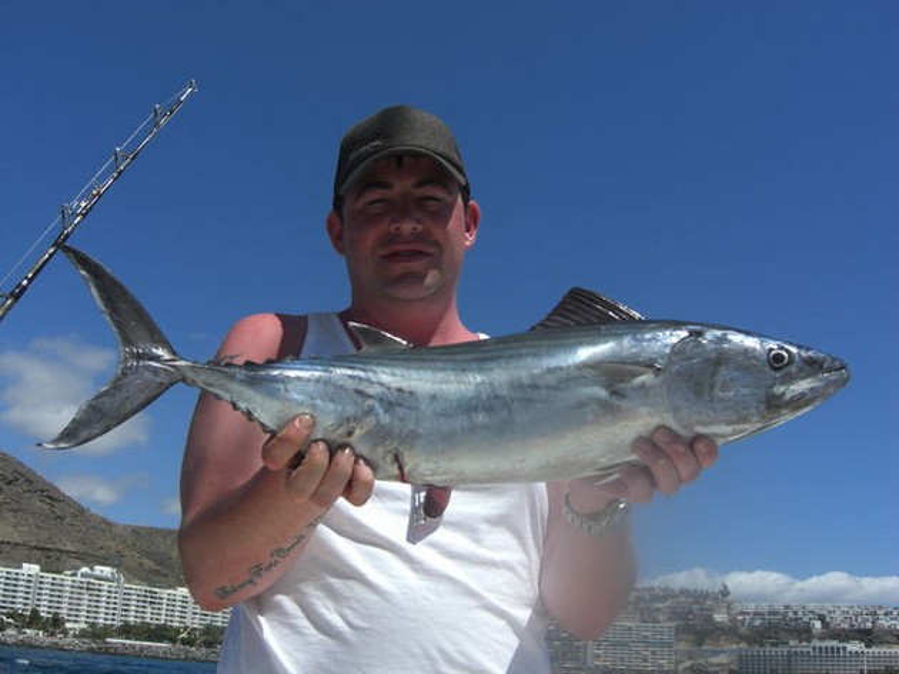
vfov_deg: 37.7
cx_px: 450
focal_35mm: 38
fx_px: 987
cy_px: 337
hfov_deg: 49.0
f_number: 8
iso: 80
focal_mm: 7.9
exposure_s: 1/320
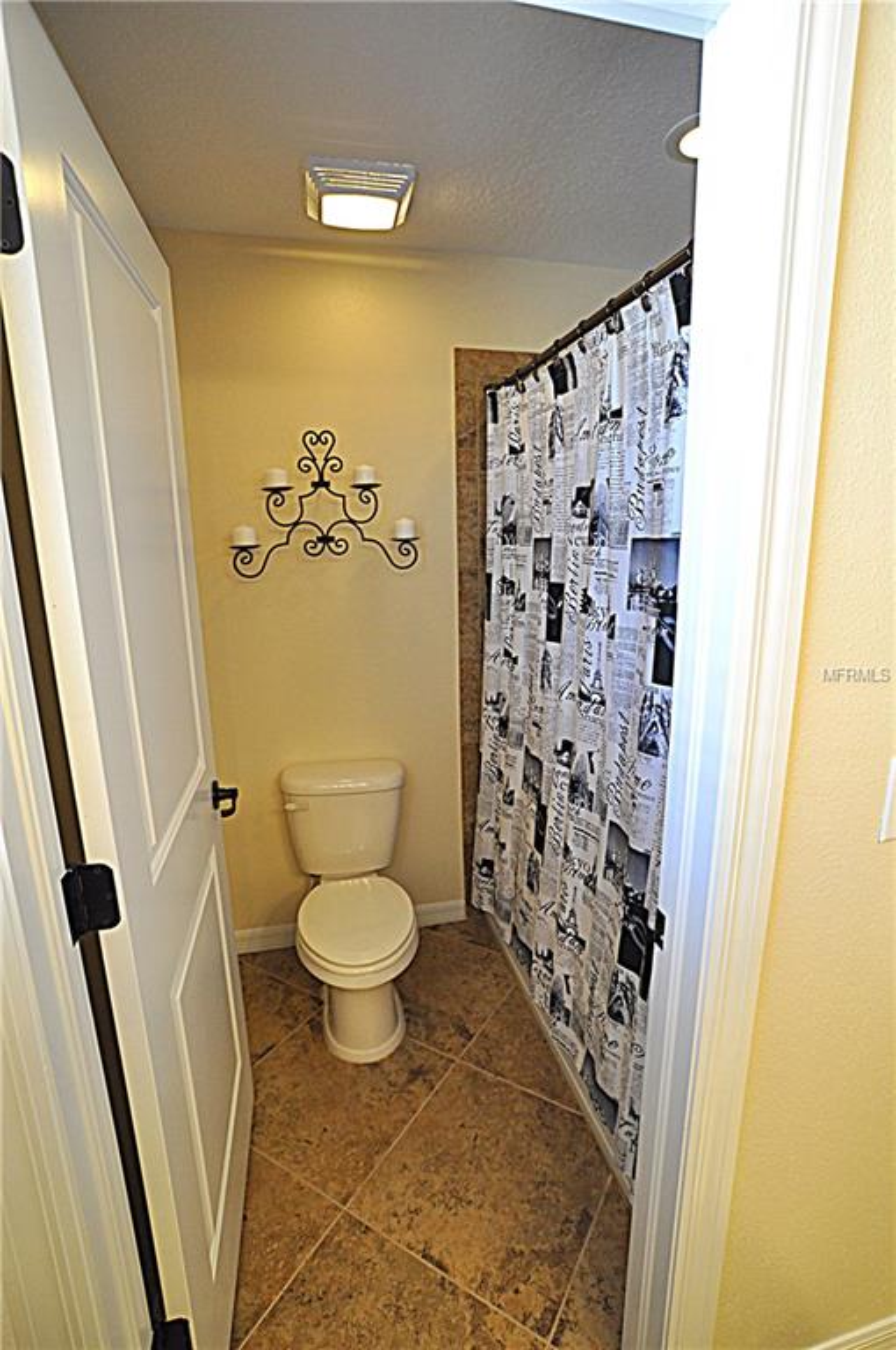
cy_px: 675
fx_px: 618
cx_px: 448
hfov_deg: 71.9
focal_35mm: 16
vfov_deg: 95.1
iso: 640
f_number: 4.5
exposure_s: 1/60
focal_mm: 11
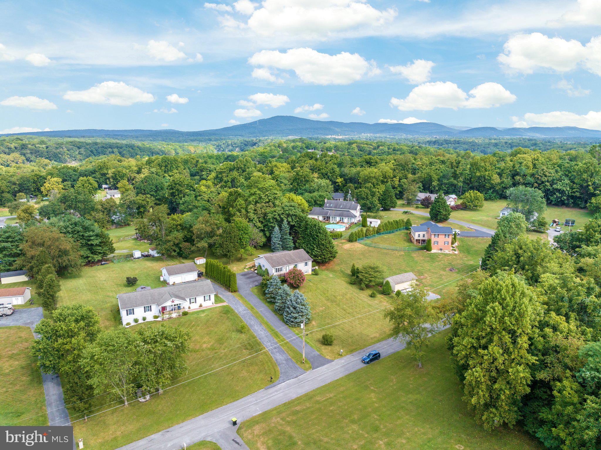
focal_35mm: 24
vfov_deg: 56.8
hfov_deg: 71.6
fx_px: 416
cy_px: 225
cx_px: 300
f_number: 4
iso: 100
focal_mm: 12.29
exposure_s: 1/1000
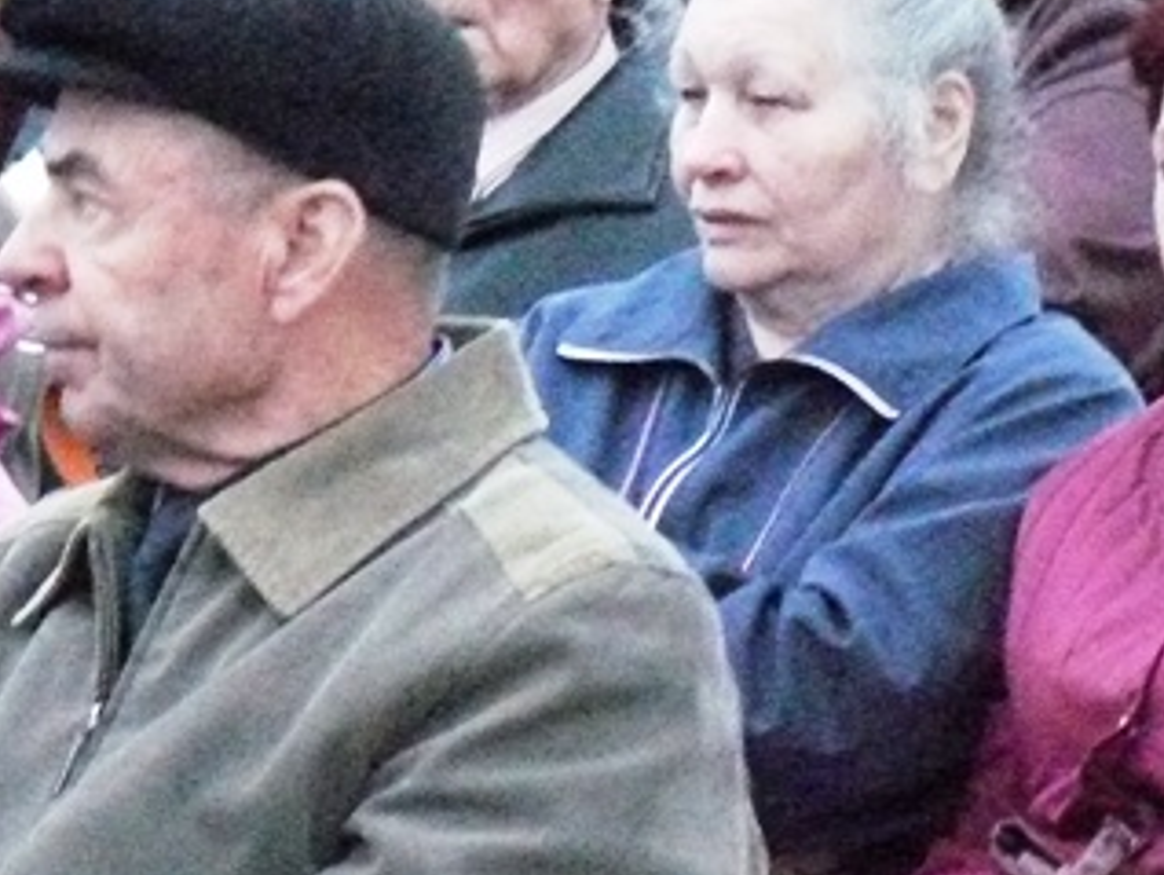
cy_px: 674
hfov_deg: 6.2
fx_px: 10768
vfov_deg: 4.6
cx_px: 461
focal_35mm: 320
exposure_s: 1/50
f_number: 3.2
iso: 1250
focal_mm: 17.7
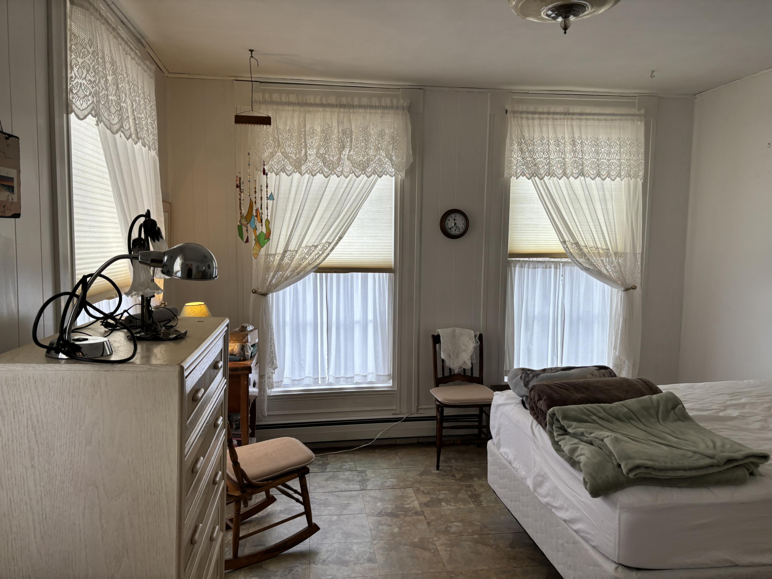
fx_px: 580
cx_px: 386
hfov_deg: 67.3
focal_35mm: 26
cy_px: 290
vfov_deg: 53.1
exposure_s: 1/120
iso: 50
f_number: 1.6
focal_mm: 5.96
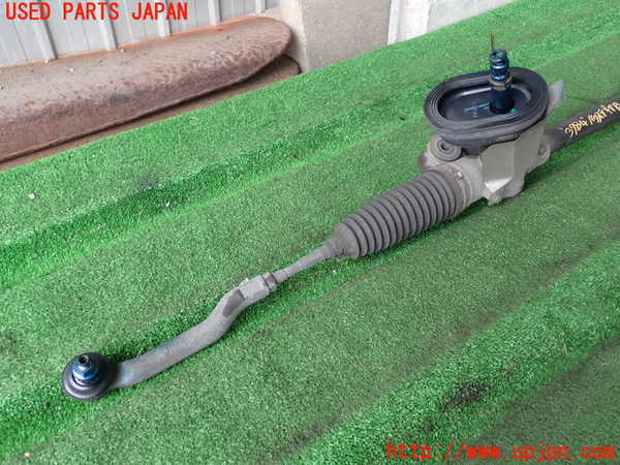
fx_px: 537
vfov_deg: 46.8
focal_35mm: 30
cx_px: 310
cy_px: 232
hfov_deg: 60.0
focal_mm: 5.4
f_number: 3.2
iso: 125
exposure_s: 1/60
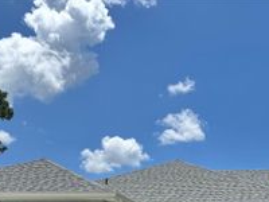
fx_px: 466
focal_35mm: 60
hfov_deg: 31.8
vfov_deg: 22.3
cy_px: 250
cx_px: 188
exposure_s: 1/7937
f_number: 1.78
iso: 80
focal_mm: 6.76
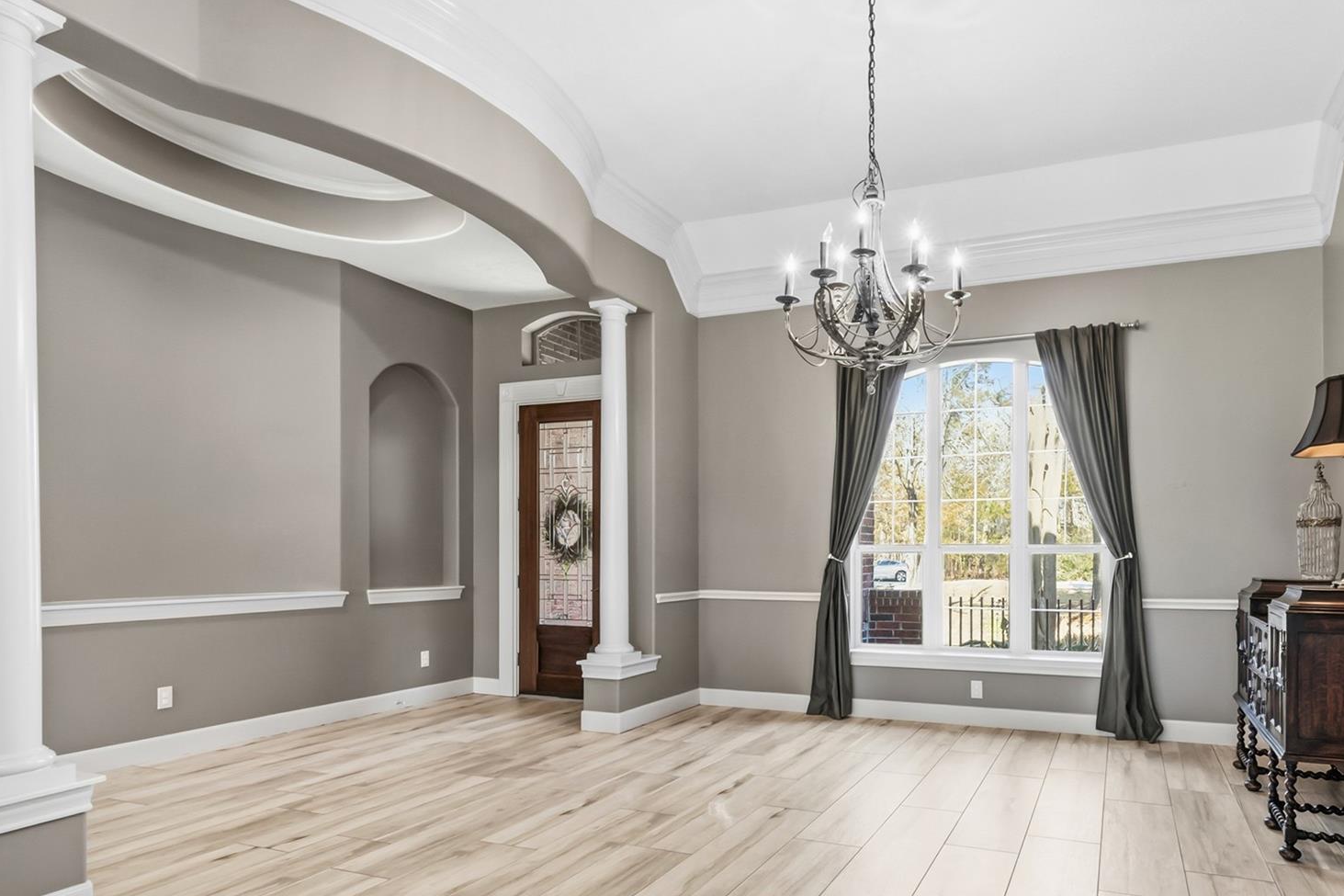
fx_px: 784
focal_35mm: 21
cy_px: 553
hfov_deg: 80.5
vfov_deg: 58.8
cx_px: 789
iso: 320
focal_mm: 10
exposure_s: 1/8
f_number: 8
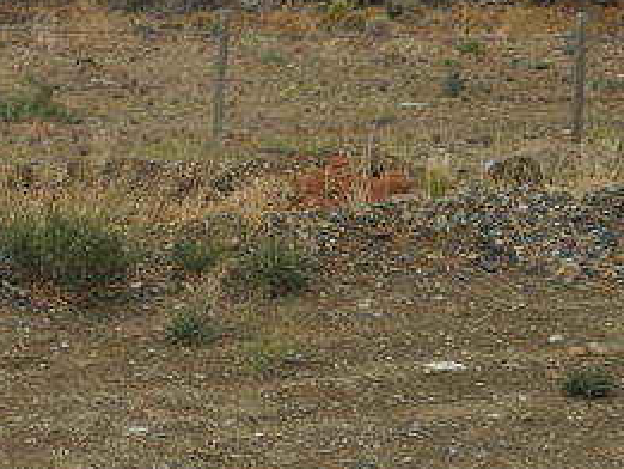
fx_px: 4815
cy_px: 65
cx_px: -218
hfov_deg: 7.3
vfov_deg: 5.6
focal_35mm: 267
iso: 100
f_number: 4
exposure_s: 1/640
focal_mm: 14.5
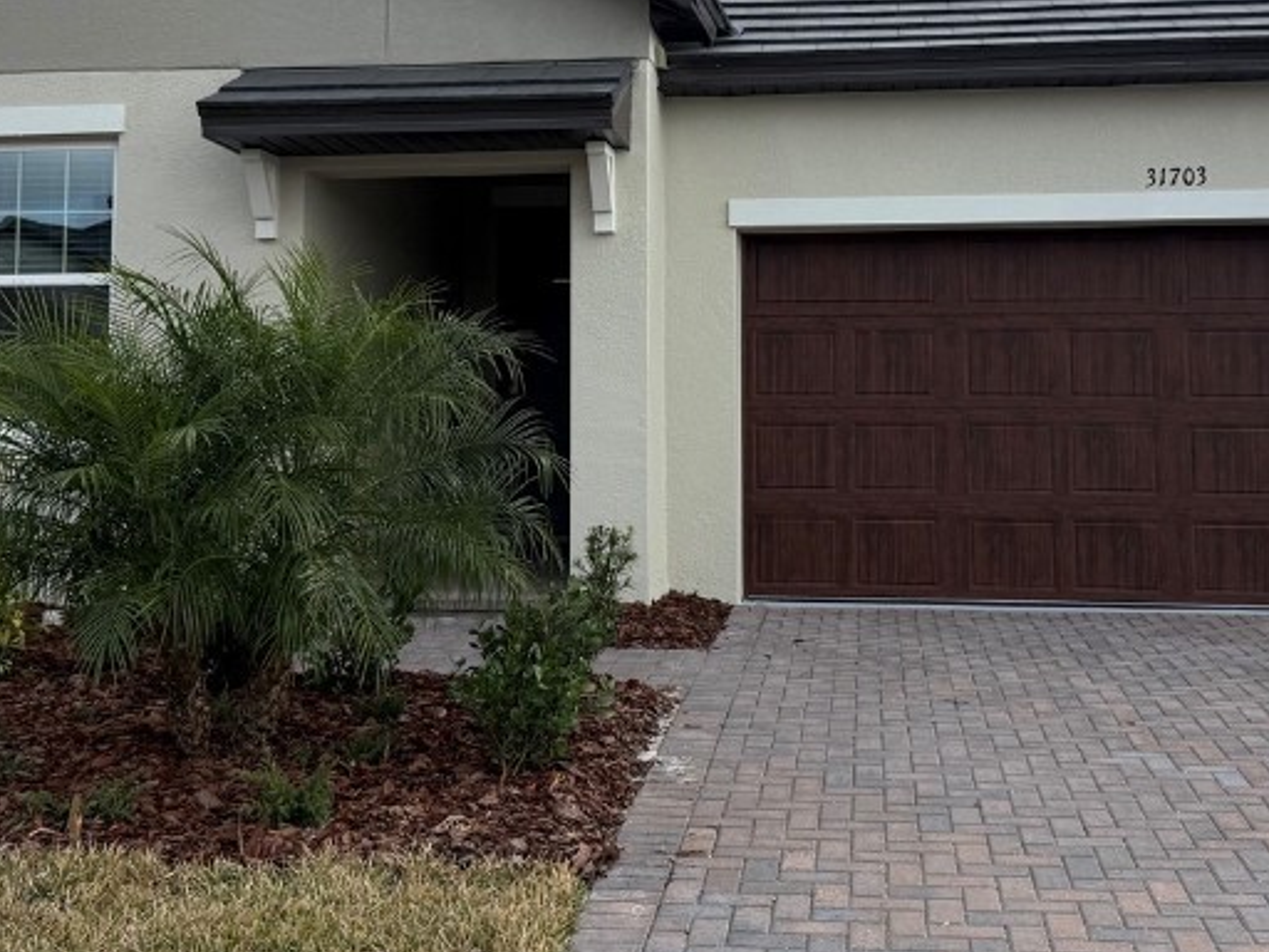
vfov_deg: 29.8
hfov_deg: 39.6
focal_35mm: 48
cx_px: 696
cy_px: 236
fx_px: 1760
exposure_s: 1/5319
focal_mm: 6.76
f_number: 1.78
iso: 80
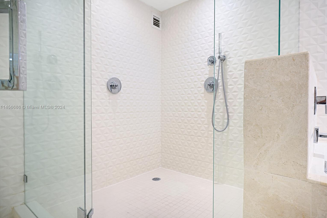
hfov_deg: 81.2
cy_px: 107
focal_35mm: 21
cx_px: 168
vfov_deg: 59.5
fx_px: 191
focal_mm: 20
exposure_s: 1.6
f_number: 6.3
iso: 50
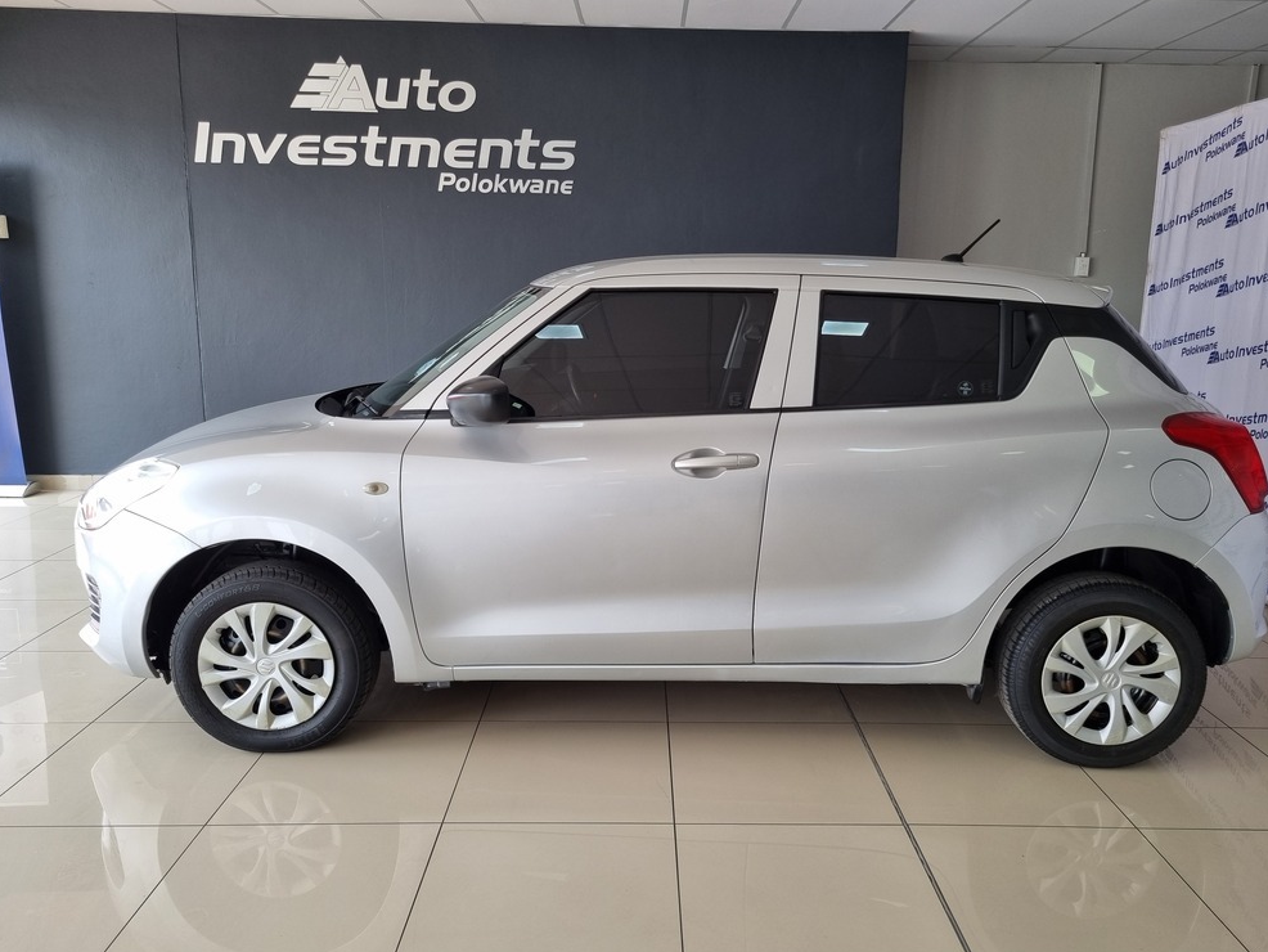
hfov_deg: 65.3
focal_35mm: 27
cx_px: 655
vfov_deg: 51.4
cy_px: 463
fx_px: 989
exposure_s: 1/138
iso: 50
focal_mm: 5.4
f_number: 1.8
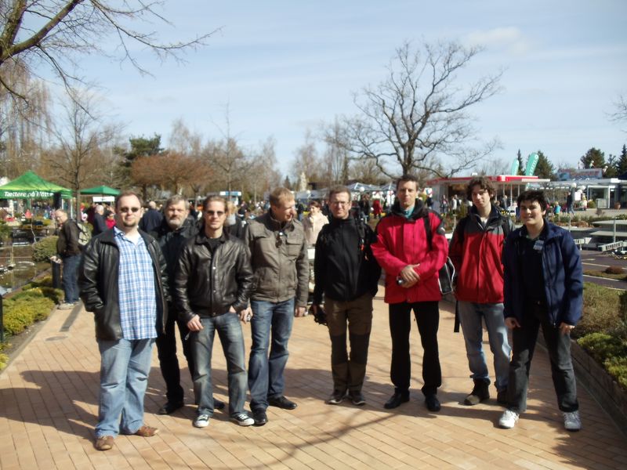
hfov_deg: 42.9
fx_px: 797
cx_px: 314
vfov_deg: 32.9
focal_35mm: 44
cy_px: 235
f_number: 7.1
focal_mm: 6
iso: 80
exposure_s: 1/160
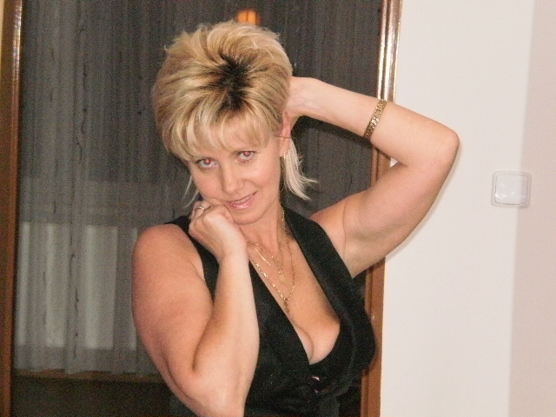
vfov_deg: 13.7
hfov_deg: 18.2
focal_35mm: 108
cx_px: 278
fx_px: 1735
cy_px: 208
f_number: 5.9
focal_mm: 18.9
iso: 800
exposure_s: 1/250
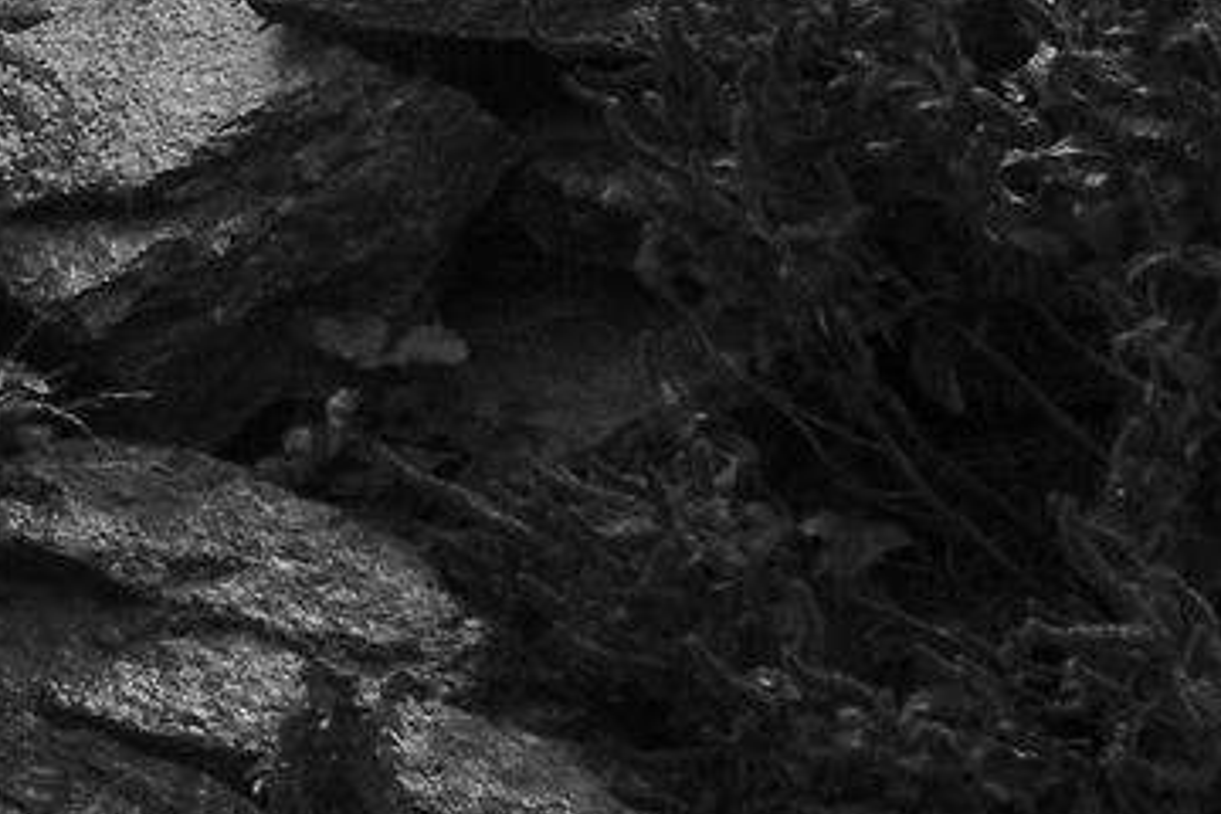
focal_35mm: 208
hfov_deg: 8.9
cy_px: -1777
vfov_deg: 6.0
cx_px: -1726
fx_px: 7054
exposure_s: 1/640
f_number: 5
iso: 80
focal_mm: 6.5
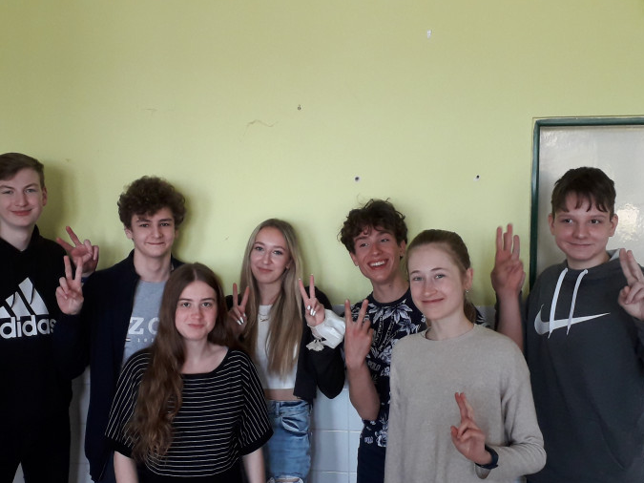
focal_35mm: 32
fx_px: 595
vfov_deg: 44.0
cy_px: 284
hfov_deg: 56.7
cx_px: 290
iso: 100
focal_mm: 3.6
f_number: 1.9
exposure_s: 1/50
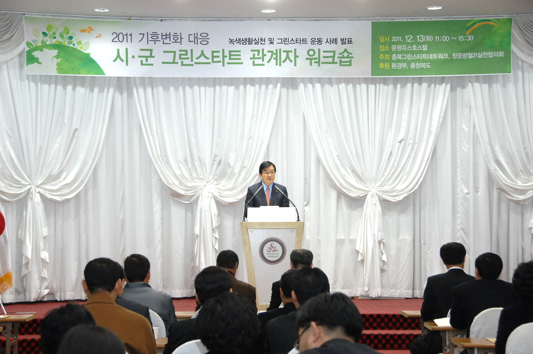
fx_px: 1220
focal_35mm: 82
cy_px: 177
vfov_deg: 16.5
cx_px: 266
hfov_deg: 24.6
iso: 800
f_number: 6.7
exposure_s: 1/60
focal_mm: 55
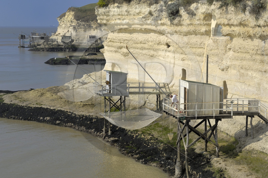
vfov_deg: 18.1
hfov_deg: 27.0
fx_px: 558
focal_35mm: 75
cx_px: 134
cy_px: 89
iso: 100
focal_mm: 50
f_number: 13
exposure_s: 1/160
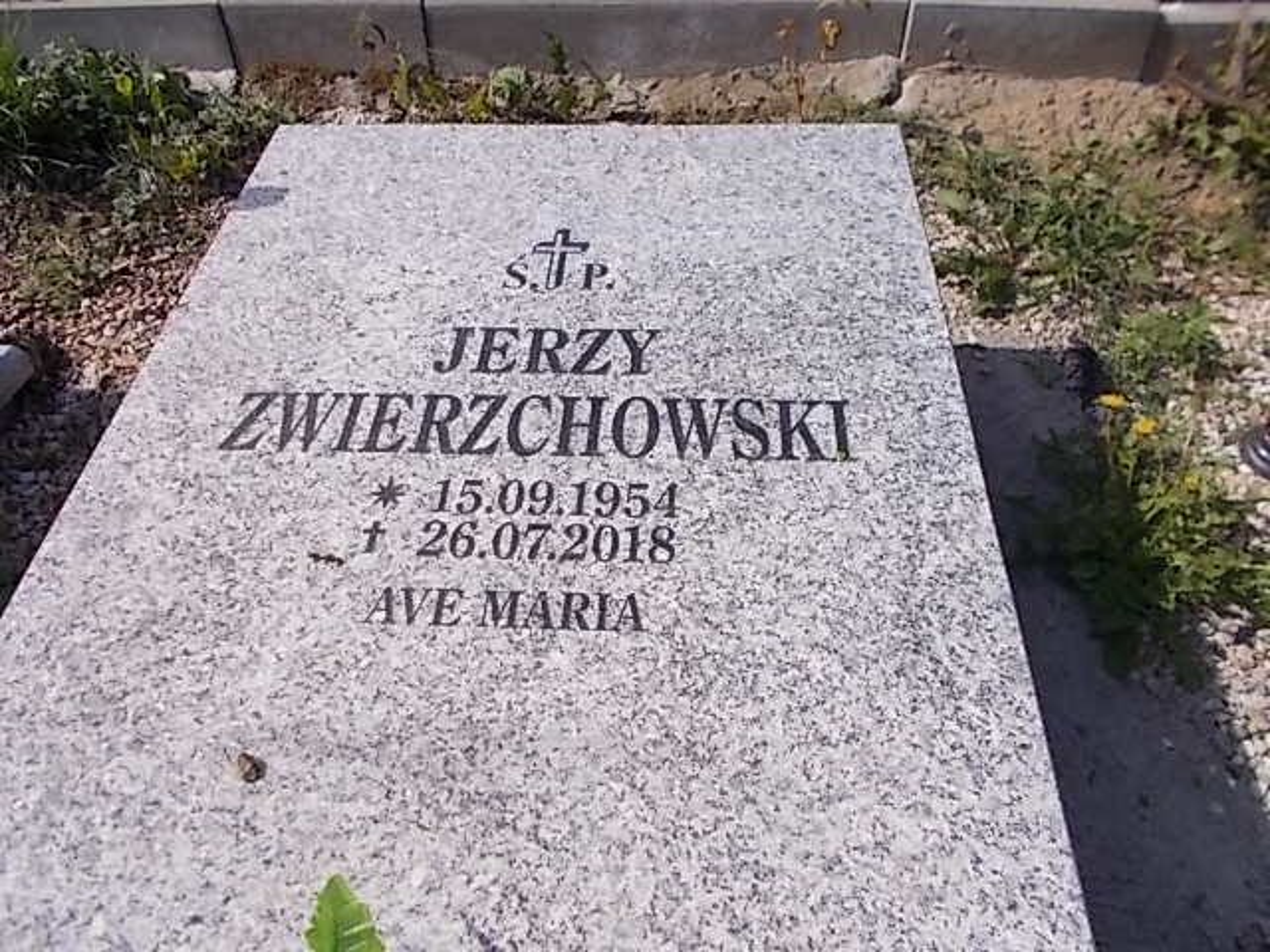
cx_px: 635
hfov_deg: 67.3
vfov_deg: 53.1
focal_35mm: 26
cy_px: 476
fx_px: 954
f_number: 8
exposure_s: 1/250
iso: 80
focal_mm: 4.6
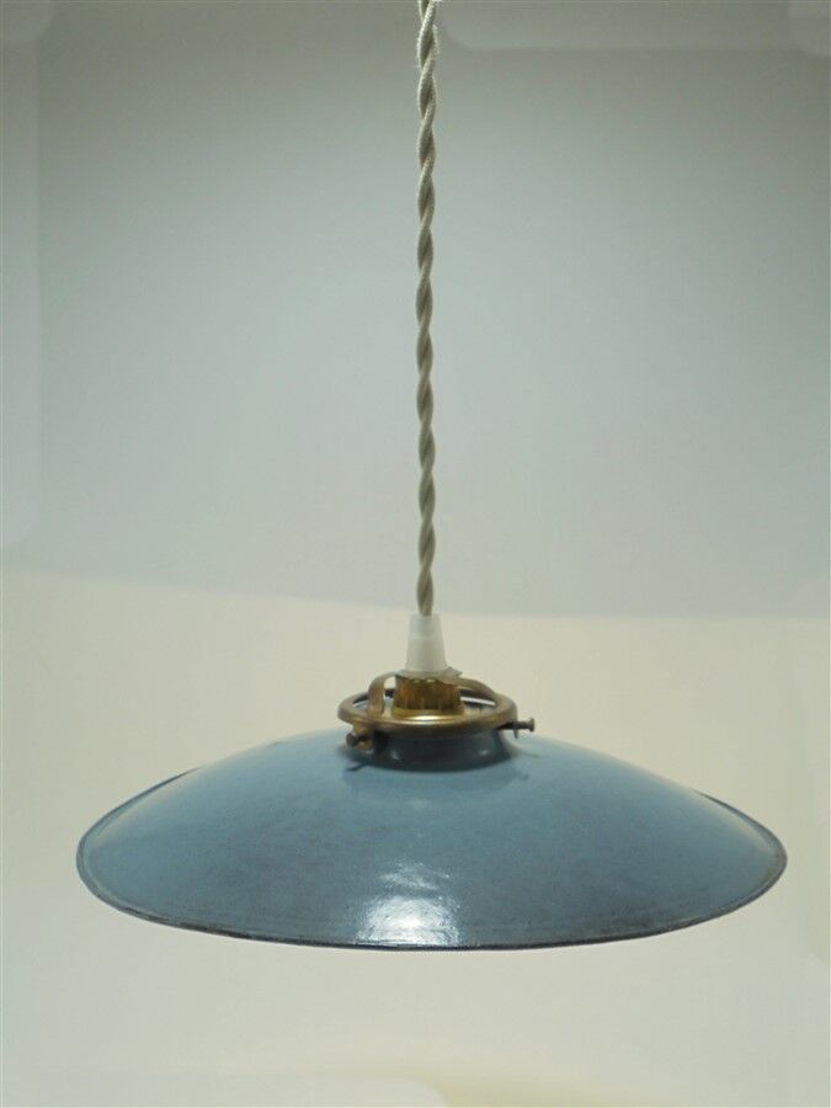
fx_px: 1376
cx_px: 416
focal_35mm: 43
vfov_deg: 43.9
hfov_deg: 33.6
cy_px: 554
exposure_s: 1/80
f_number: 4.5
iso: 100
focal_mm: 7.8
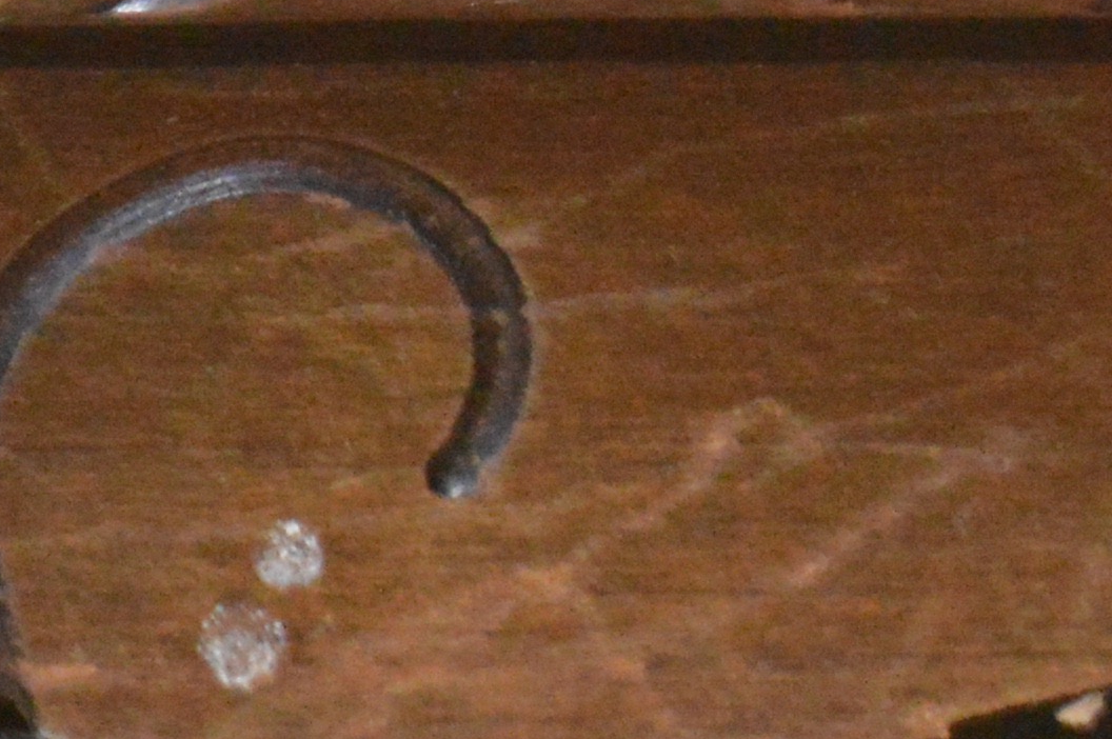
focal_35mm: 470
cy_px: 540
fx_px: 14499
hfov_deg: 4.3
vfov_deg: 2.9
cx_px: -994
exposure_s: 1/60
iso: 3200
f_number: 5.6
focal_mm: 55
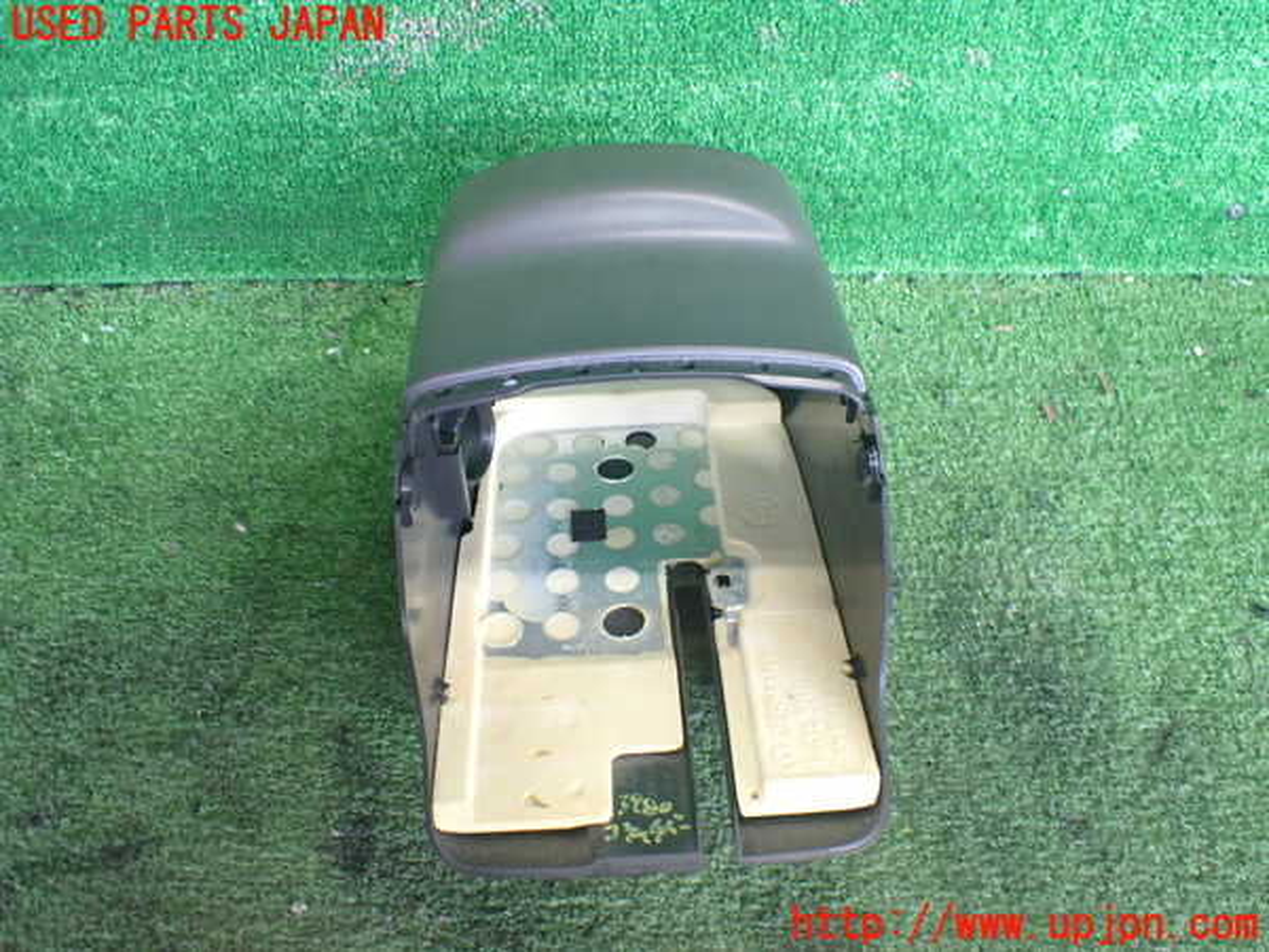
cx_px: 634
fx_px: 1100
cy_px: 476
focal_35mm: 30
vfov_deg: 46.8
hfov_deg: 60.0
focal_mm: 5.4
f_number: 2.3
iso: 800
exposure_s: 1/125
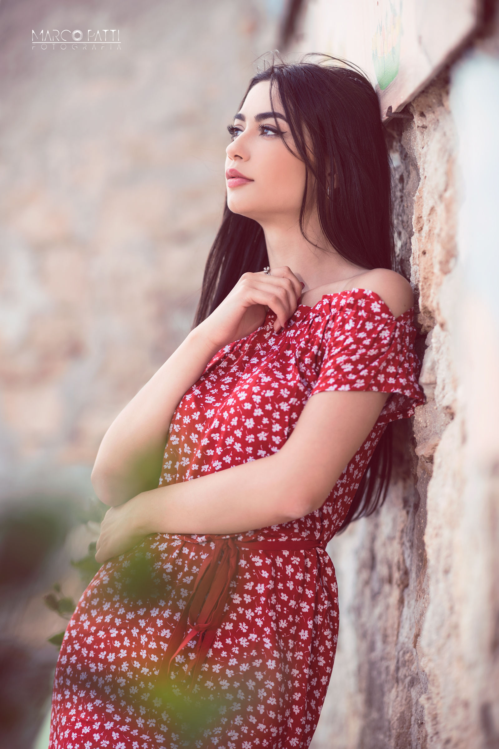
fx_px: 2183
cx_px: 250
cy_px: 374
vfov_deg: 19.5
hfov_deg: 13.0
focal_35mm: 105
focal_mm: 105
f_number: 2
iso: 64
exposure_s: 1/500
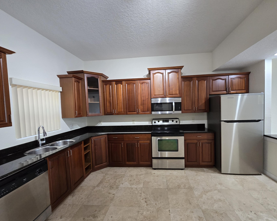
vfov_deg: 87.9
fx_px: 115
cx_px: 147
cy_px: 114
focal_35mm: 14
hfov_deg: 100.6
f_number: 2.2
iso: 250
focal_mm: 2.2
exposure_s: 1/60
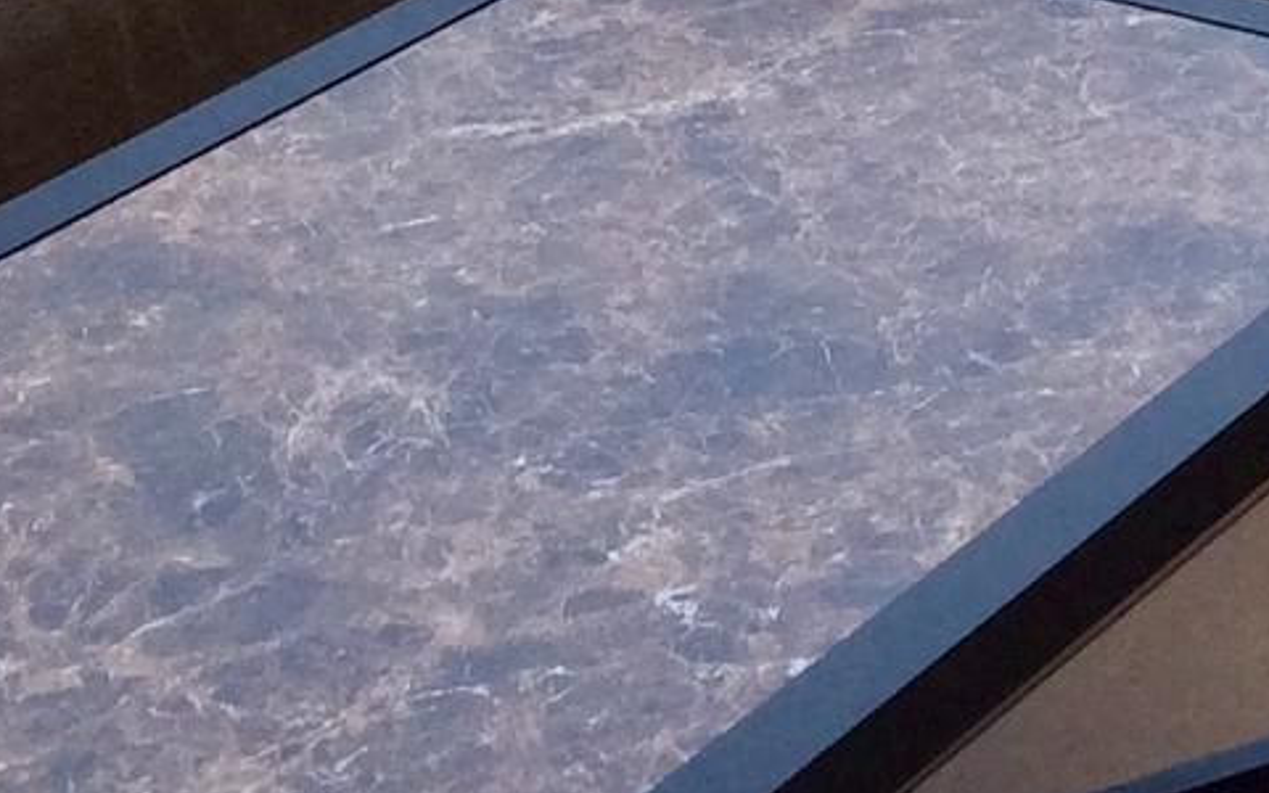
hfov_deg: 13.9
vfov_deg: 8.3
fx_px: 5153
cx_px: 1171
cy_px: -929
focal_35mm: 149
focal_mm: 3.3
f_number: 2.4
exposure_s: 1/60
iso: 32
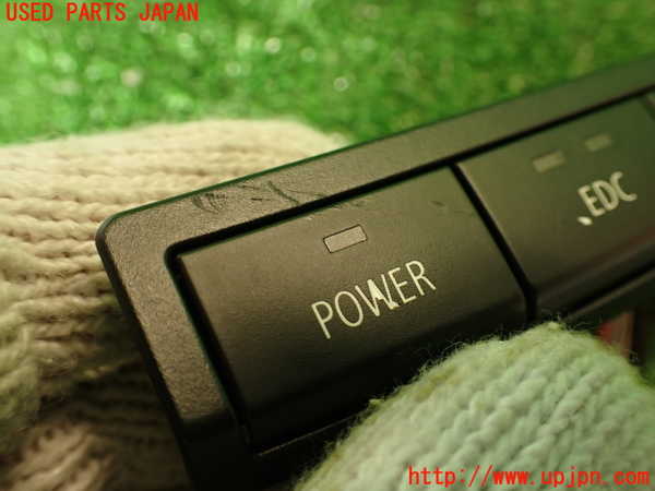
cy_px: 246
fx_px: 606
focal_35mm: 32
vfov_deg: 44.2
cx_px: 328
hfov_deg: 56.8
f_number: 2.4
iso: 200
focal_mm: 5.79
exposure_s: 1/30
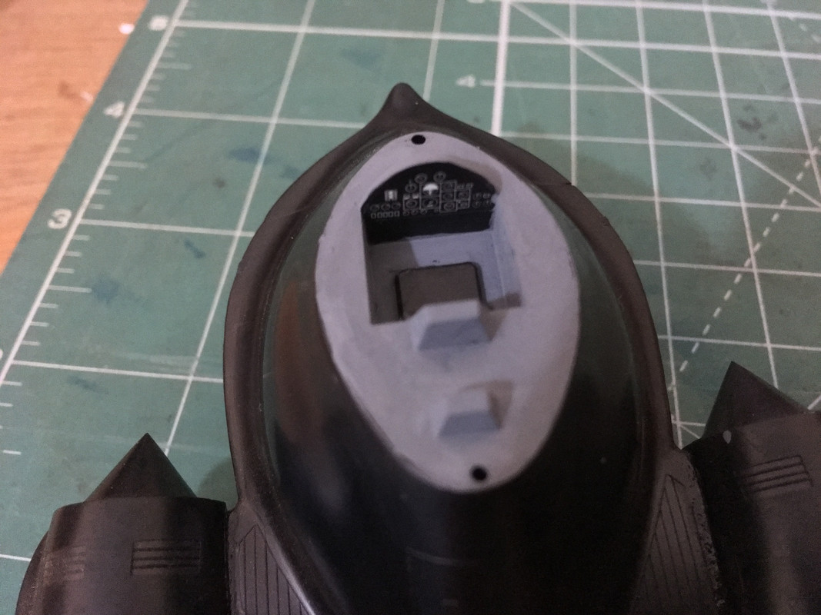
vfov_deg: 48.2
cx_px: 410
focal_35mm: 29
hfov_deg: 61.7
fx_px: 688
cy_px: 308
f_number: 2.2
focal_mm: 4.15
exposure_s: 1/15
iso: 640
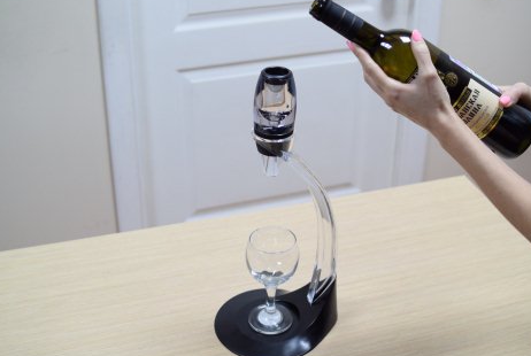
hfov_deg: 37.4
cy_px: 175
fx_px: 783
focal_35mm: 53
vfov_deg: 25.6
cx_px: 278
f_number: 1.8
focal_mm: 18.5
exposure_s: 1/250
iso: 560
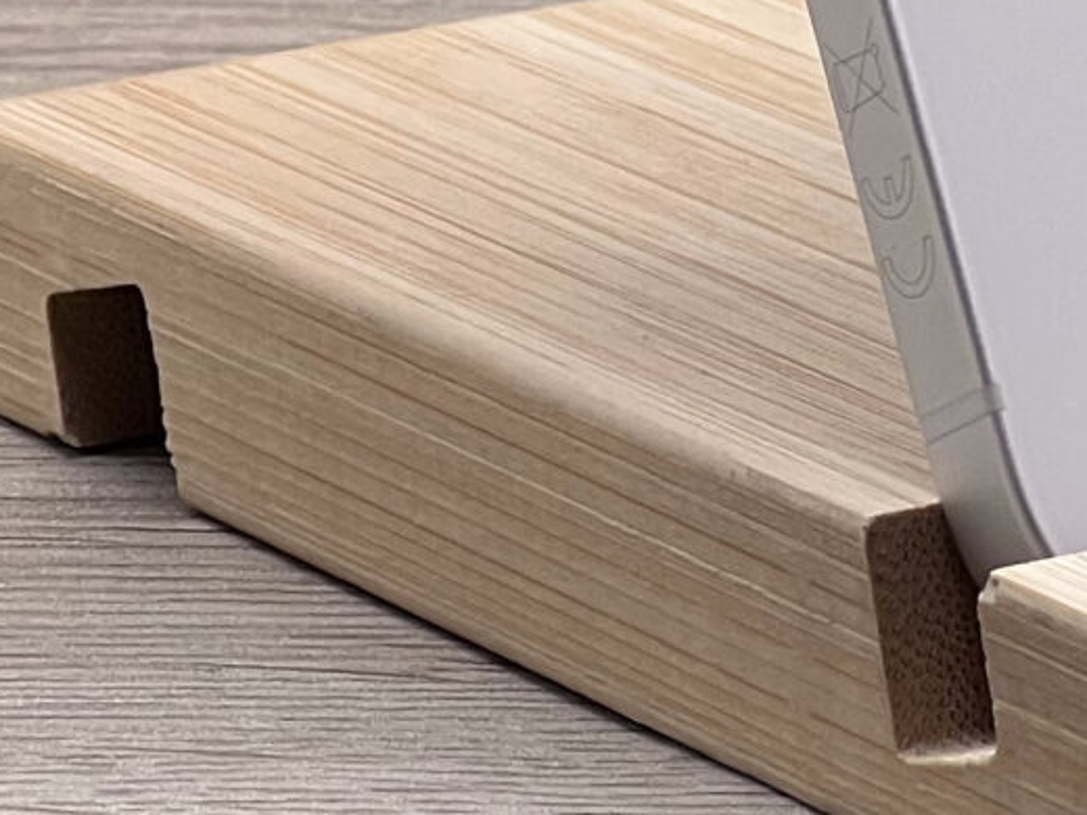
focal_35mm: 379
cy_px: -1041
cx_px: 1160
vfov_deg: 3.9
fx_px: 11901
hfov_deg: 5.2
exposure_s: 1/100
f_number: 2.8
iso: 64
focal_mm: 9
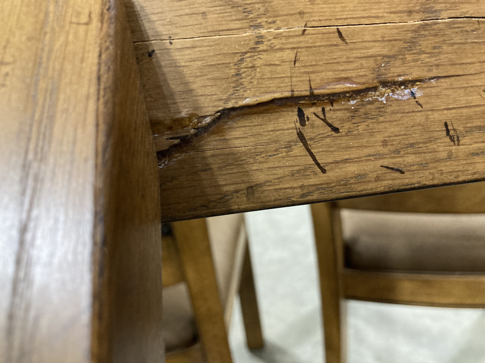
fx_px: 392
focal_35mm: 28
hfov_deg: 63.4
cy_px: 182
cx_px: 242
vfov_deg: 49.7
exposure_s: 1/40
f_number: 1.8
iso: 320
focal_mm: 3.99
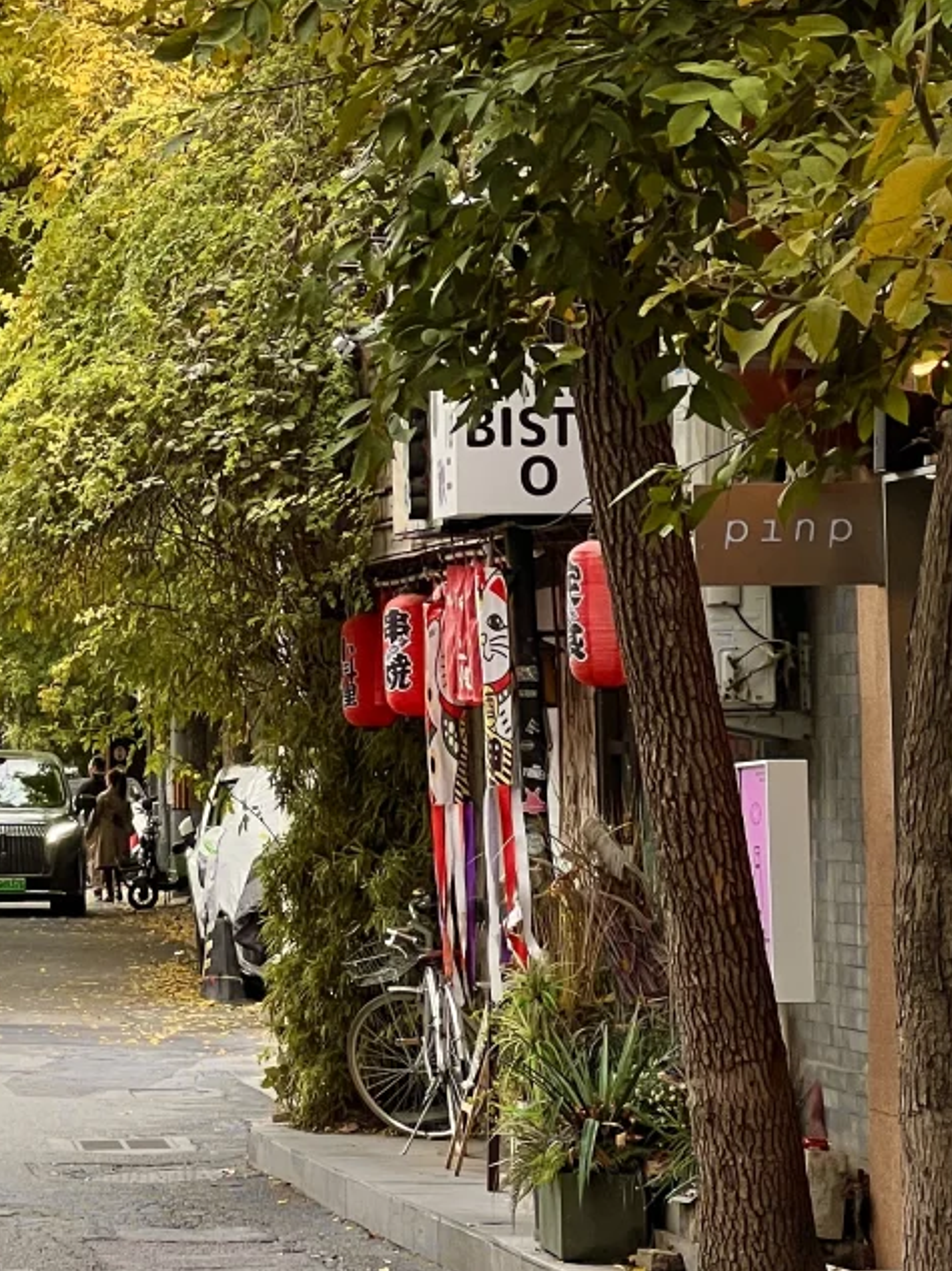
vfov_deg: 11.3
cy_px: 221
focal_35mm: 175
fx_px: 6421
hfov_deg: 8.4
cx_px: -118
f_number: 2.8
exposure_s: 1/99
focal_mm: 9
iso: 50
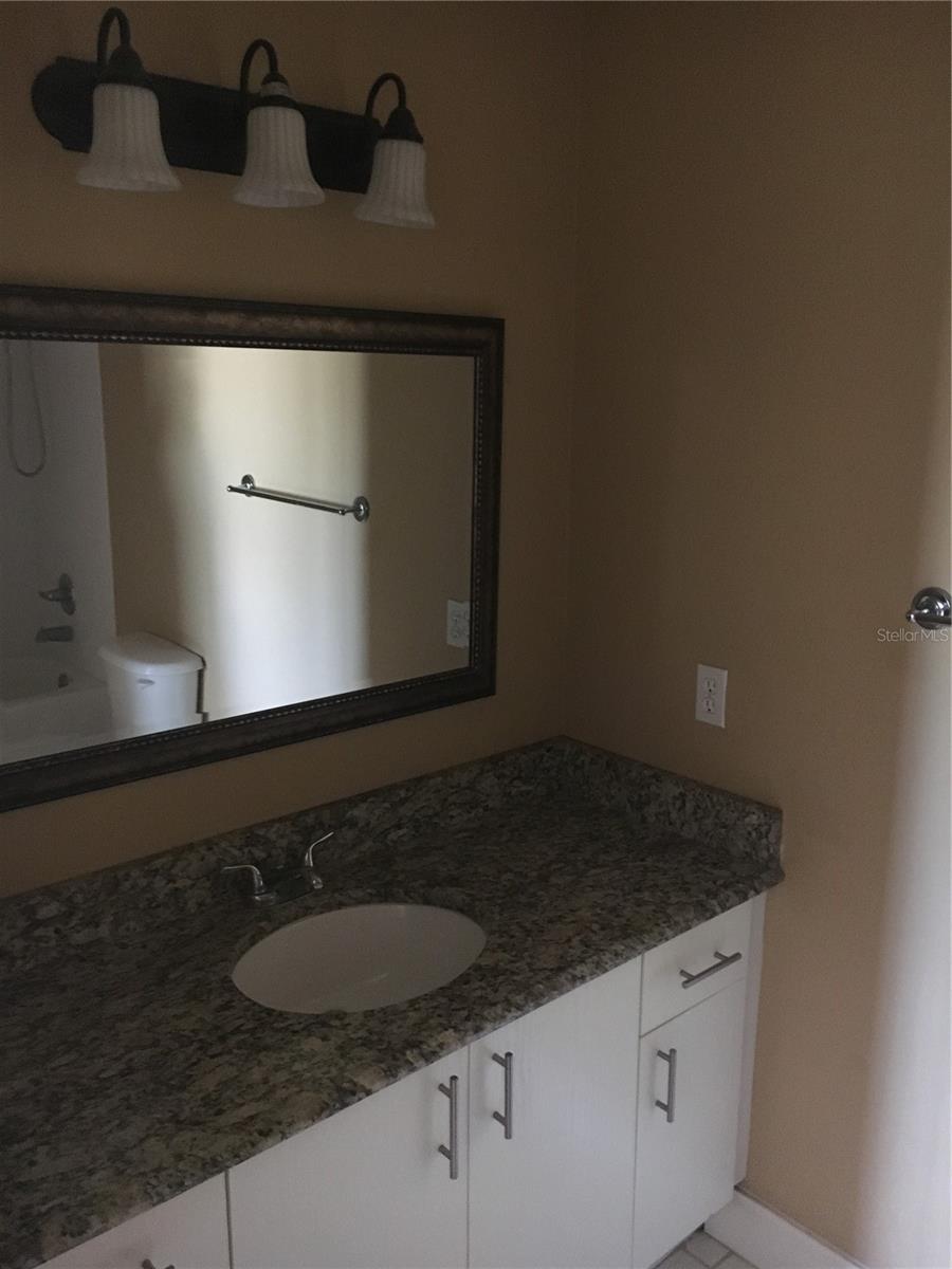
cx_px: 476
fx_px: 1063
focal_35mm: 29
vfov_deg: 61.7
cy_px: 634
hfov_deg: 48.2
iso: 500
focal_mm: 4.15
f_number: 2.2
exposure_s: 1/15
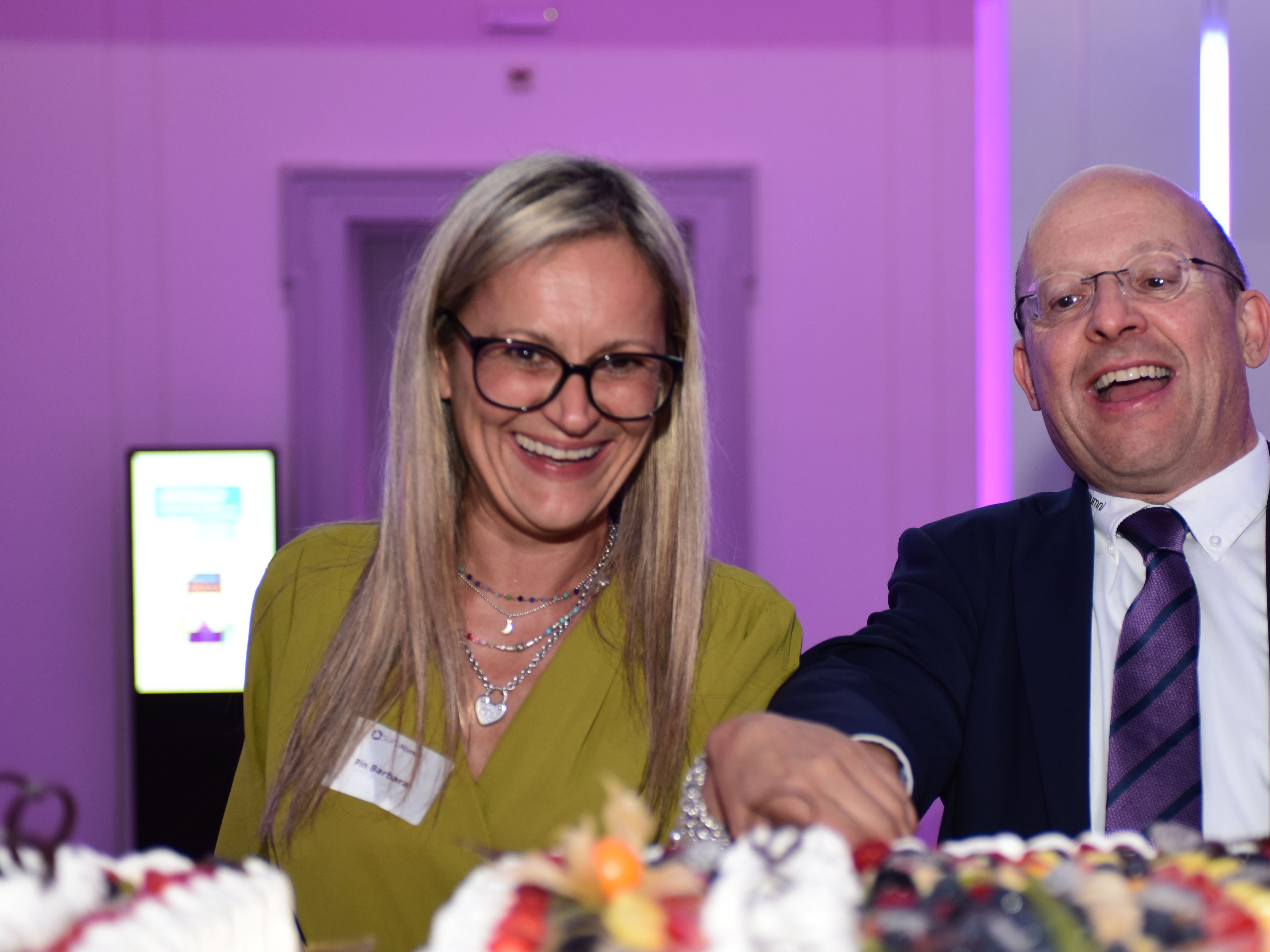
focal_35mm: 84
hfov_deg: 23.2
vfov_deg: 17.6
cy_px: 578
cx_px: 816
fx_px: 3082
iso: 500
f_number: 2.8
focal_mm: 56
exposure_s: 1/80
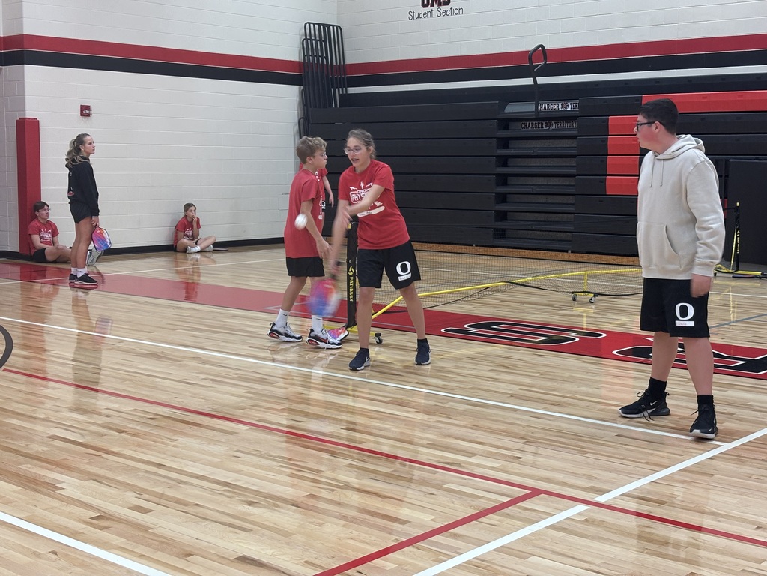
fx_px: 1152
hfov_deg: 36.8
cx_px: 384
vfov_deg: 28.0
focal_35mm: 52
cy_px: 288
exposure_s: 1/60
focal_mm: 5.96
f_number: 1.6
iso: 64
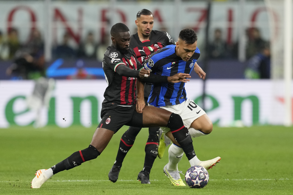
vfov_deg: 3.4
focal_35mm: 400
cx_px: 146
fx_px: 3255
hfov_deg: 5.2
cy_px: 98
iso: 2000
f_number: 3.2
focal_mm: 400
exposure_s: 1/1250
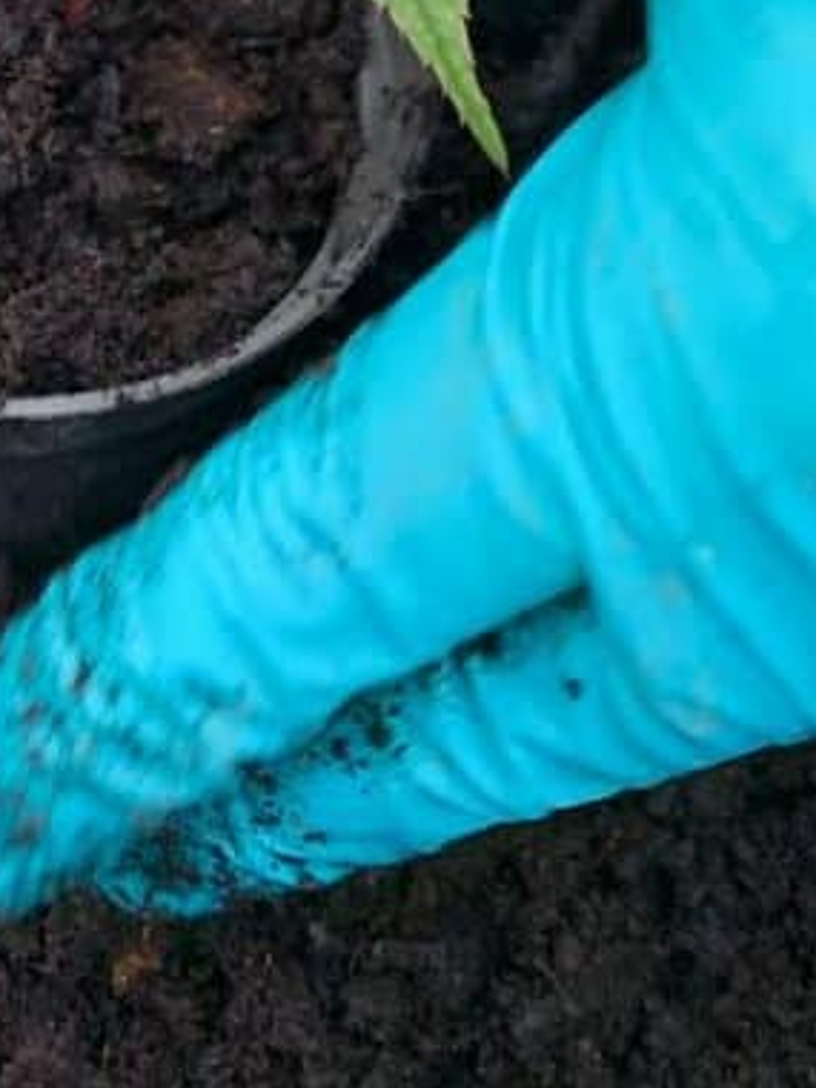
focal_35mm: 82
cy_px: -398
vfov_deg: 21.2
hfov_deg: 17.7
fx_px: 2577
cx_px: 57
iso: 160
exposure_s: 1/60
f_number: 1.8
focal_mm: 4.25
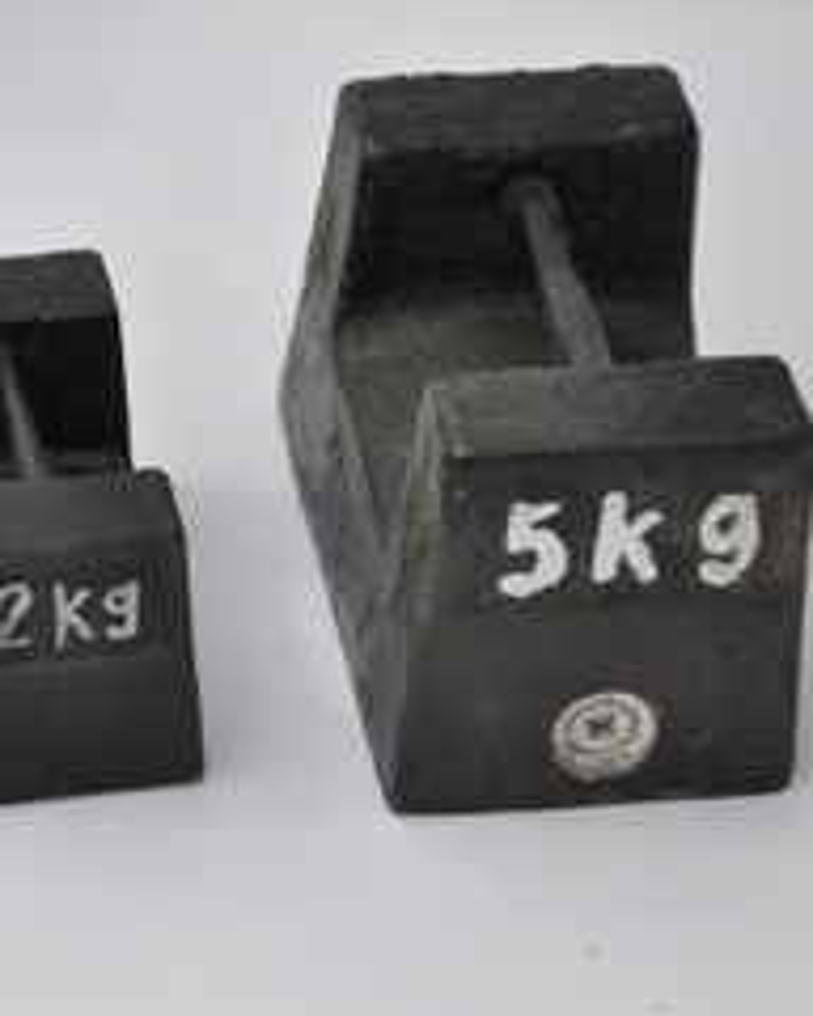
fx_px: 4933
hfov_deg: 9.4
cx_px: 169
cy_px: 510
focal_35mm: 164
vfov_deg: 11.8
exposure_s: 1/320
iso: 200
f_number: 9
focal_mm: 70
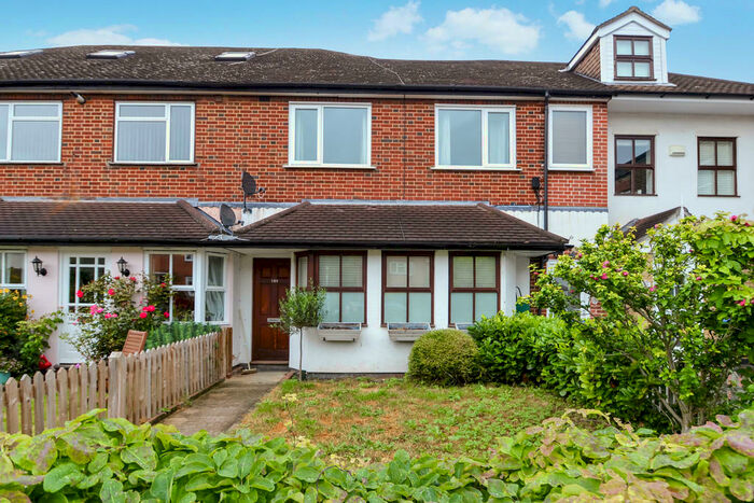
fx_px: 377
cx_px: 377
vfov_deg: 67.4
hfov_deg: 90.0
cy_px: 252
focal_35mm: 18
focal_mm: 12
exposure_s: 1/125
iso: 250
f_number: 5.6
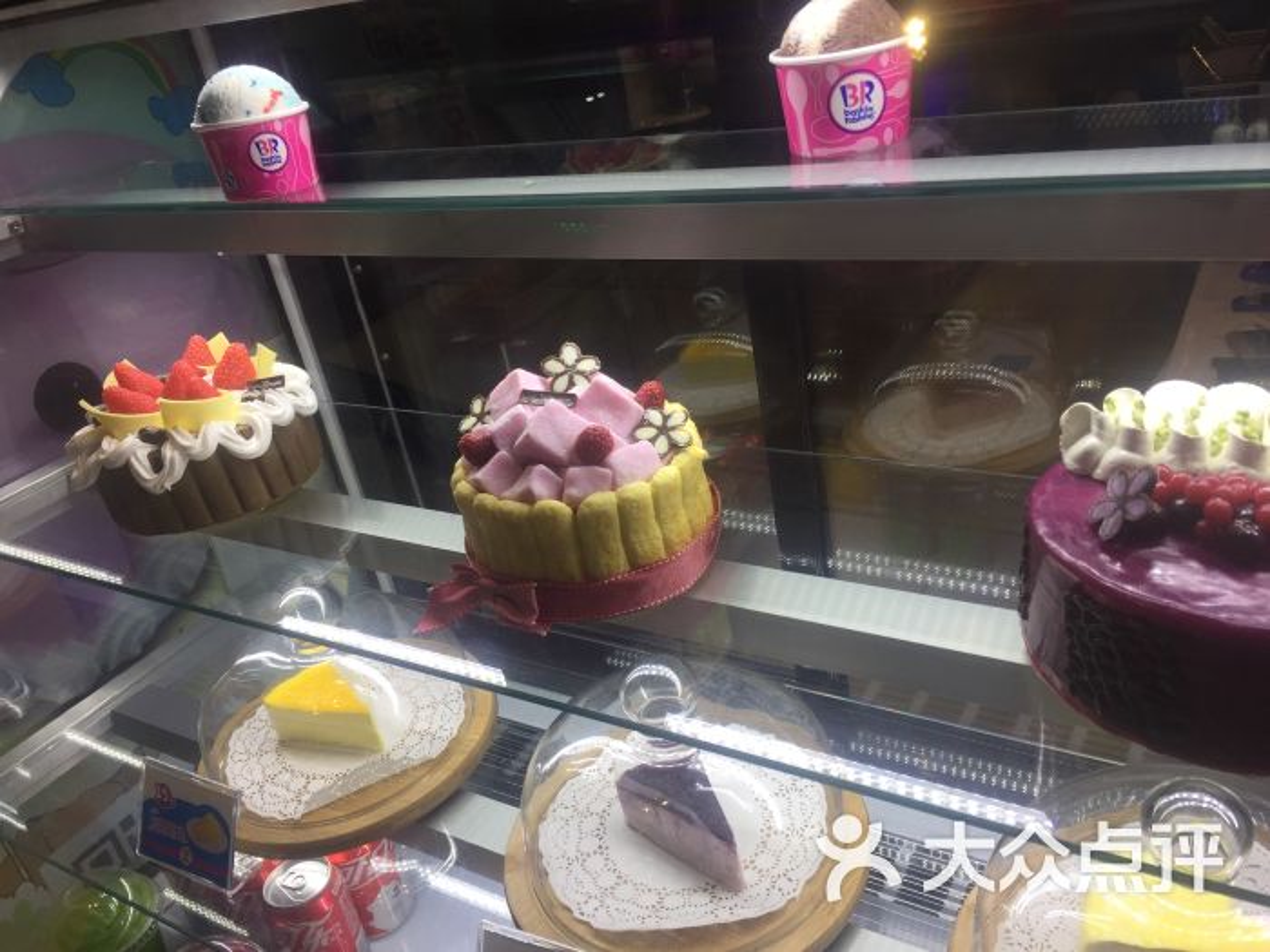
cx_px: 635
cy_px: 476
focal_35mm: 29
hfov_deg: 61.7
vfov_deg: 48.2
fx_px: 1064
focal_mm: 4.15
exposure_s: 1/100
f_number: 2.2
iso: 32
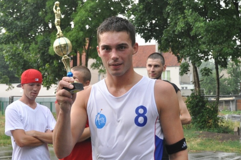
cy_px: 80
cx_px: 120
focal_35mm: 46
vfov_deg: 28.9
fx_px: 311
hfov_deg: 42.4
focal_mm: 31
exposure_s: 1/200
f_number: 5.6
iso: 800
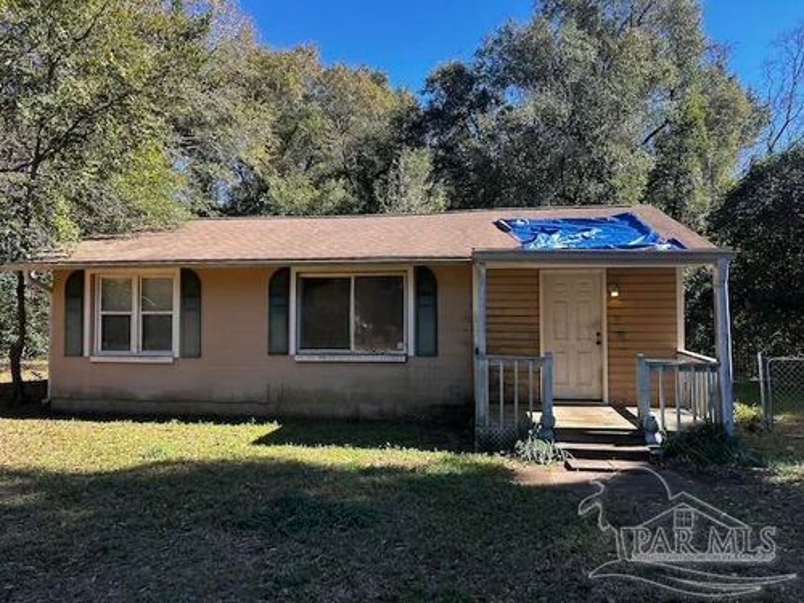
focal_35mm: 26
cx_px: 402
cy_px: 302
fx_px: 604
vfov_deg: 53.1
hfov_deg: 67.3
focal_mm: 5.7
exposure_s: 1/797
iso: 50
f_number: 1.5
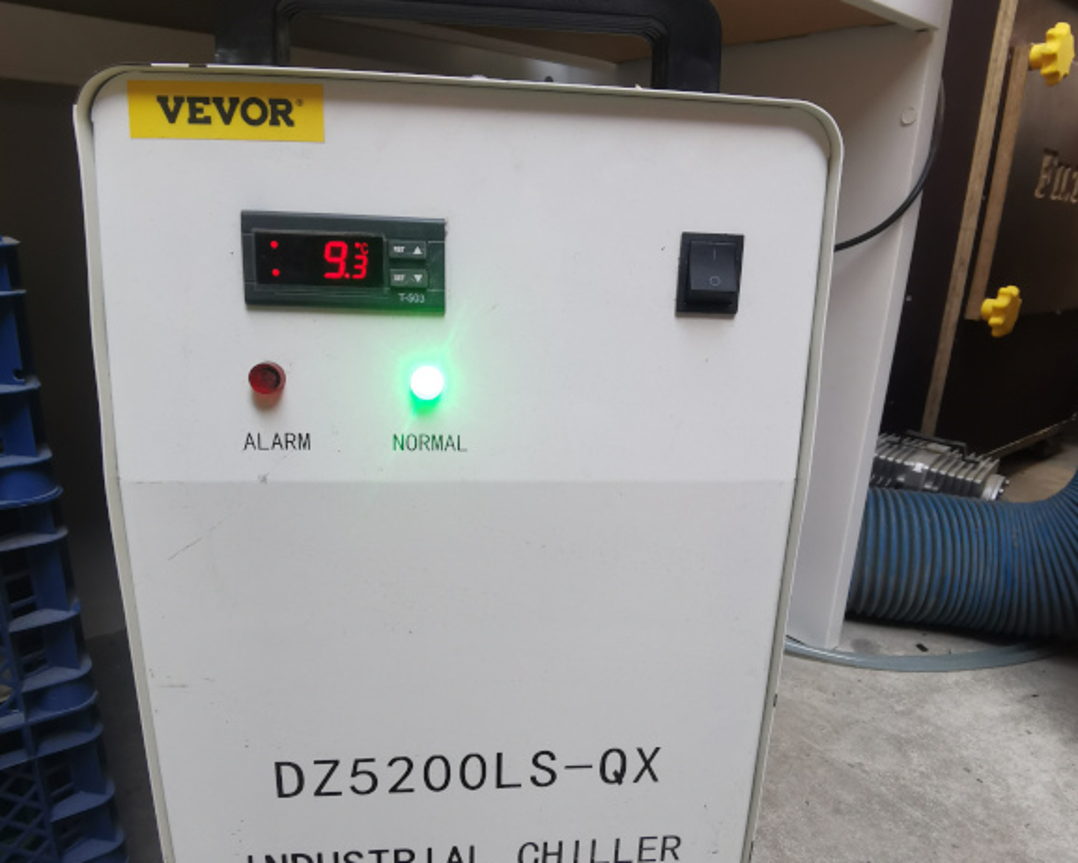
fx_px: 734
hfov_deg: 72.6
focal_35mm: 23
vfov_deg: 60.8
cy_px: 469
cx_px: 546
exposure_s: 1/33.3
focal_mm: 2.26
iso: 160
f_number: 2.2
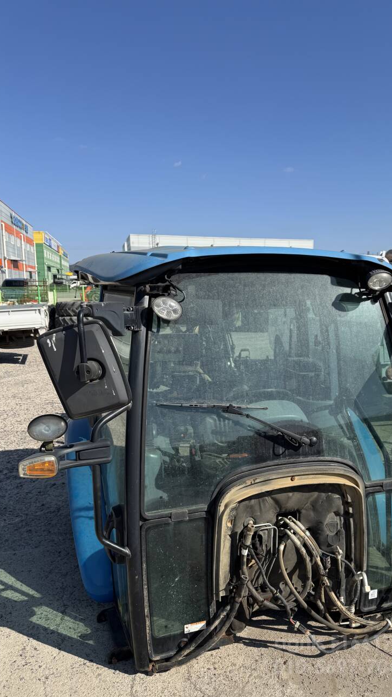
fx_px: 499
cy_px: 359
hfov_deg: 42.3
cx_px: 262
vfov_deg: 69.8
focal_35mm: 27
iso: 80
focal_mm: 6.76
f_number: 1.78
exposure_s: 1/4608
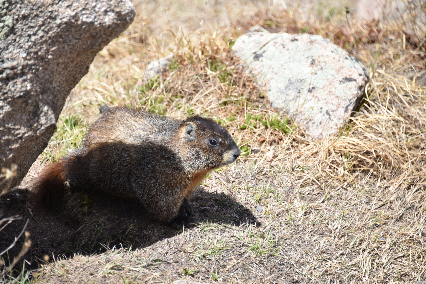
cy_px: 142
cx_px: 213
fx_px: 3551
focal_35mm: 300
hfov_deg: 6.9
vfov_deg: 4.6
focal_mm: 300
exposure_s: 1/640
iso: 280
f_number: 5.6
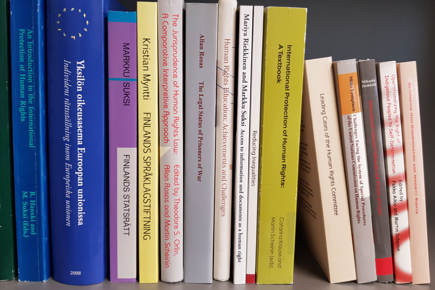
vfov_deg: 46.4
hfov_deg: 65.5
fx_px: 338
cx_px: 216
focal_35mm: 28
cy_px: 132
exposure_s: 1/50
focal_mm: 4.2
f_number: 1.7
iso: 100
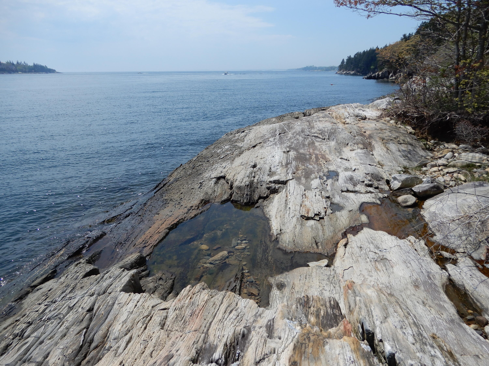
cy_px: 183
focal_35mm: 24
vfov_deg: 56.8
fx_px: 339
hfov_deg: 71.6
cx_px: 244
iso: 80
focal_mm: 4.3
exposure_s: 1/1600
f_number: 3.4
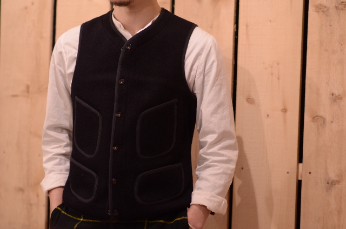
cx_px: 173
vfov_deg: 10.7
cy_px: 114
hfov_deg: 16.1
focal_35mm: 128
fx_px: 1223
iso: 800
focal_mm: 85
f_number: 2.2
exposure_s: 1/80
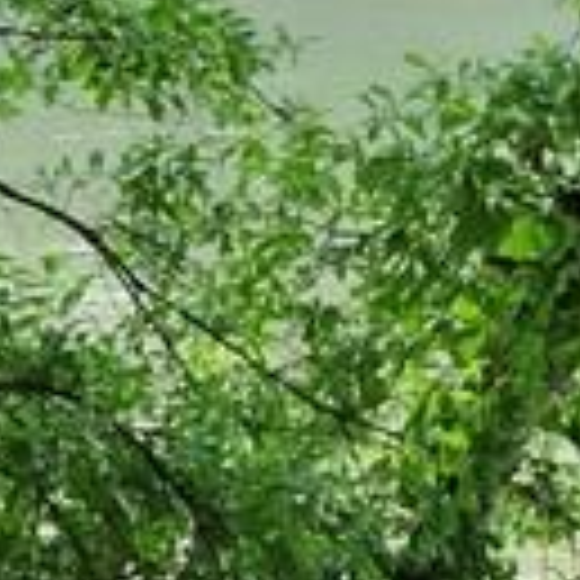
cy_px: 319
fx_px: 7336
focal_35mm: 387
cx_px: -27
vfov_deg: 4.5
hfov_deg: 4.5
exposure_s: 1/100
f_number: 4
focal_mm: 9.9
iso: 100
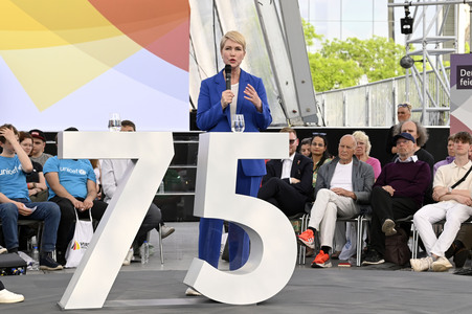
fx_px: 1441
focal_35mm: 110
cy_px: 157
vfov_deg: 12.4
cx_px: 236
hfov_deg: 18.6
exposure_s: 1/1000
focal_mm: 110
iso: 2000
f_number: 9
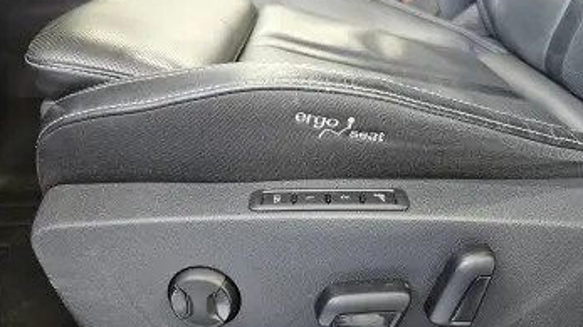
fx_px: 402
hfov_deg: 71.9
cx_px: 294
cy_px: 136
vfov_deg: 44.2
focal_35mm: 26
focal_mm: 6.3
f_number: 1.7
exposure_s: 1/33.3
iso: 320
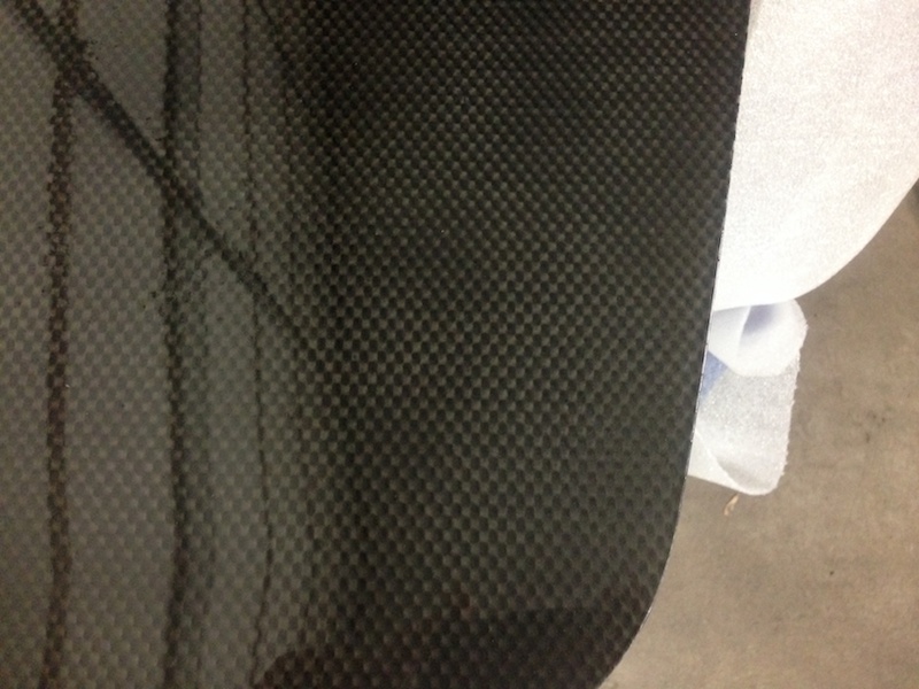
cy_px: 344
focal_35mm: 33
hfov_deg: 55.4
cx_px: 460
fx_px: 876
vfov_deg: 42.9
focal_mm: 4.12
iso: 400
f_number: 2.4
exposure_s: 1/15
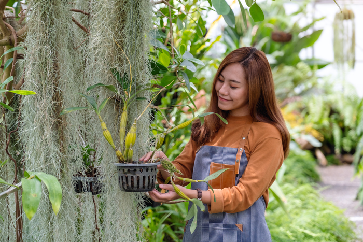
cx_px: 182
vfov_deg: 13.3
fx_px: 1039
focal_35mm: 103
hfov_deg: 19.8
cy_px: 121
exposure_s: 1/250
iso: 200
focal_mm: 68.7
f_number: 2.8
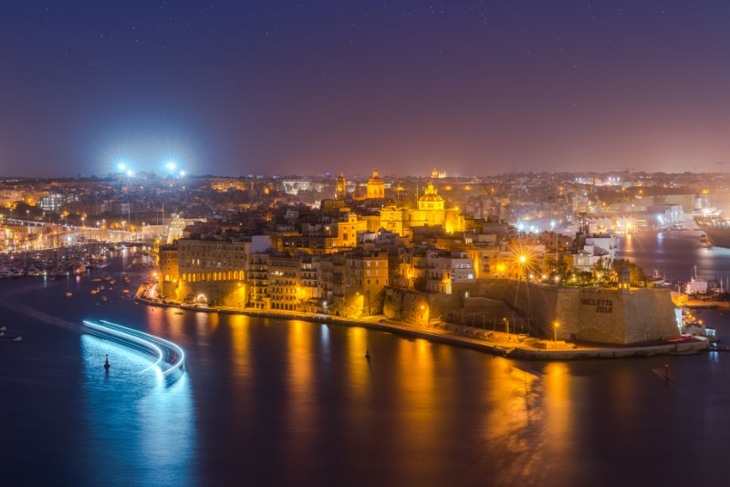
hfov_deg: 28.8
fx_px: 1420
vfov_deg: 19.5
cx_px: 365
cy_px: 244
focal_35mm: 70
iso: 100
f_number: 16
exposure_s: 30
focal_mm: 70
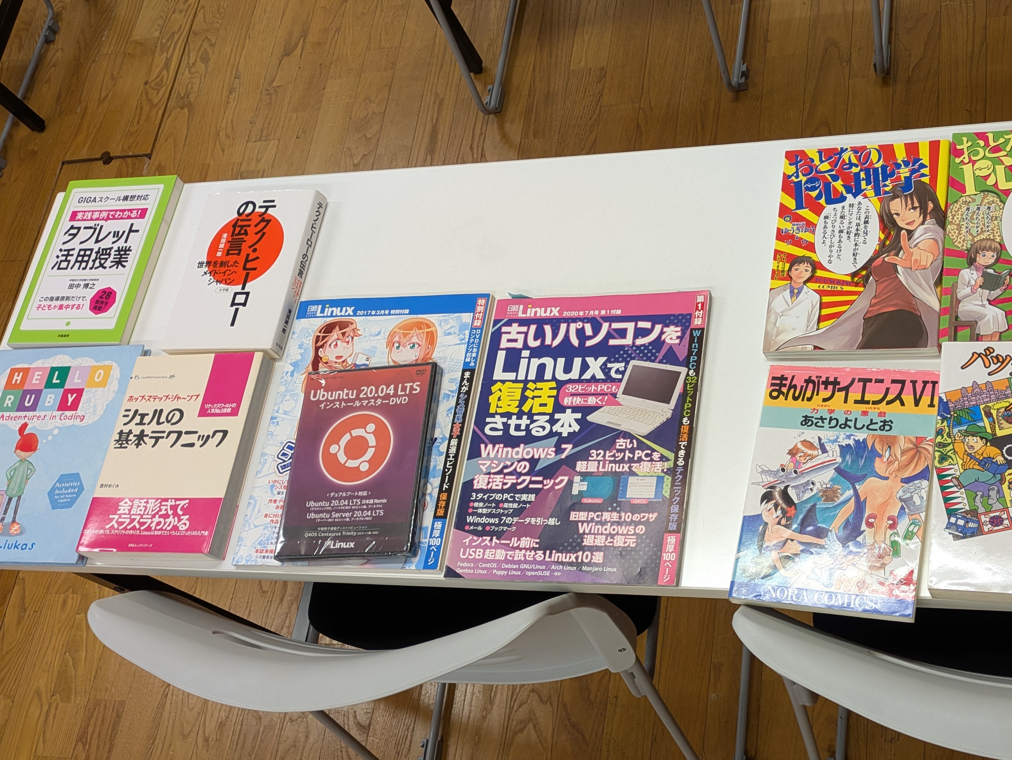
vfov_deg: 37.6
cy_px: 455
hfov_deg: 48.3
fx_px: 1111
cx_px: 661
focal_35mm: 38
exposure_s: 1/120
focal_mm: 5.43
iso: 69
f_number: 1.89
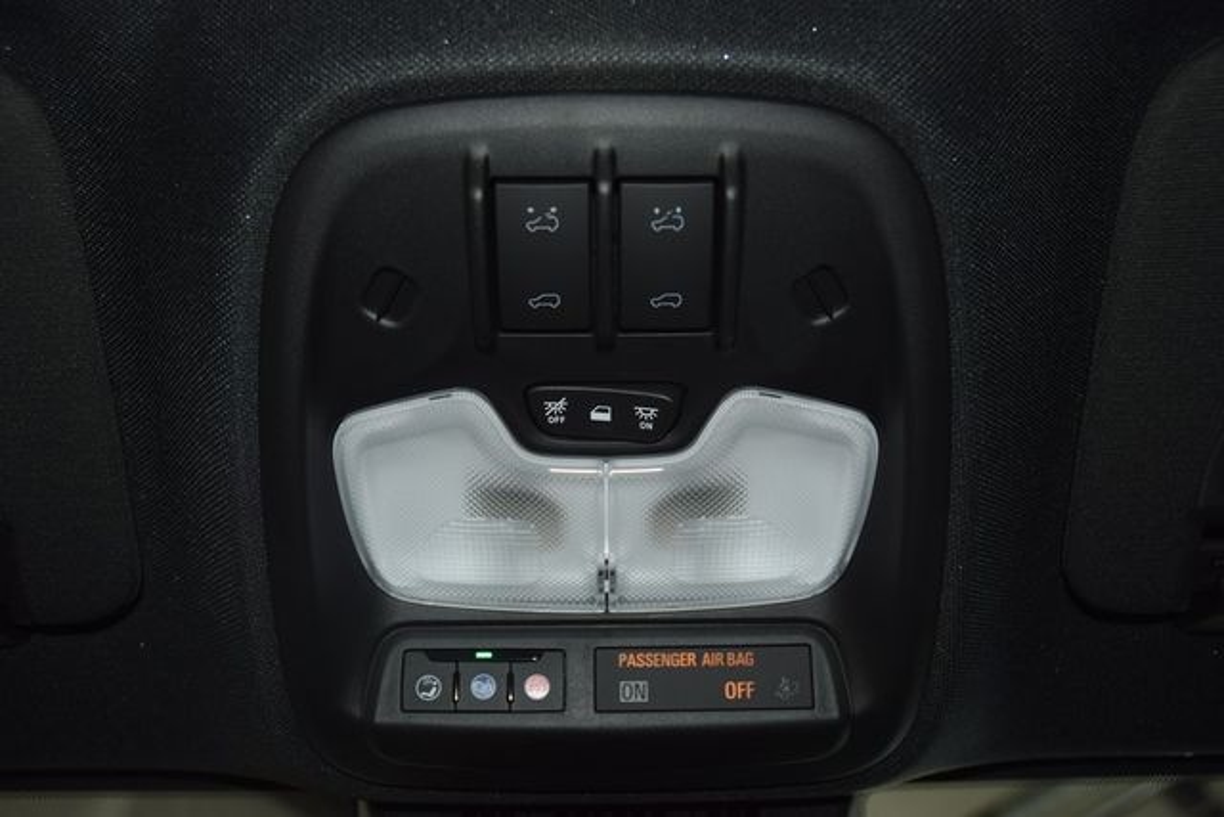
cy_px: 408
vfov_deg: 35.5
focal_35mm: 38
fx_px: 1275
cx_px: 612
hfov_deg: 51.3
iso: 250
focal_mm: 25
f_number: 3.8
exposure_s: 1/40
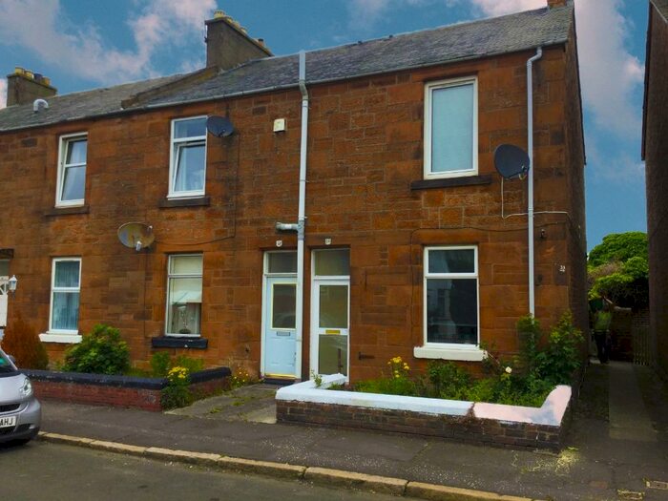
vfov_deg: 45.4
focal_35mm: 31
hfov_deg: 58.4
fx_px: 598
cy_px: 250
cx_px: 334
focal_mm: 3.3
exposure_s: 1/905
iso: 25
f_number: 2.4
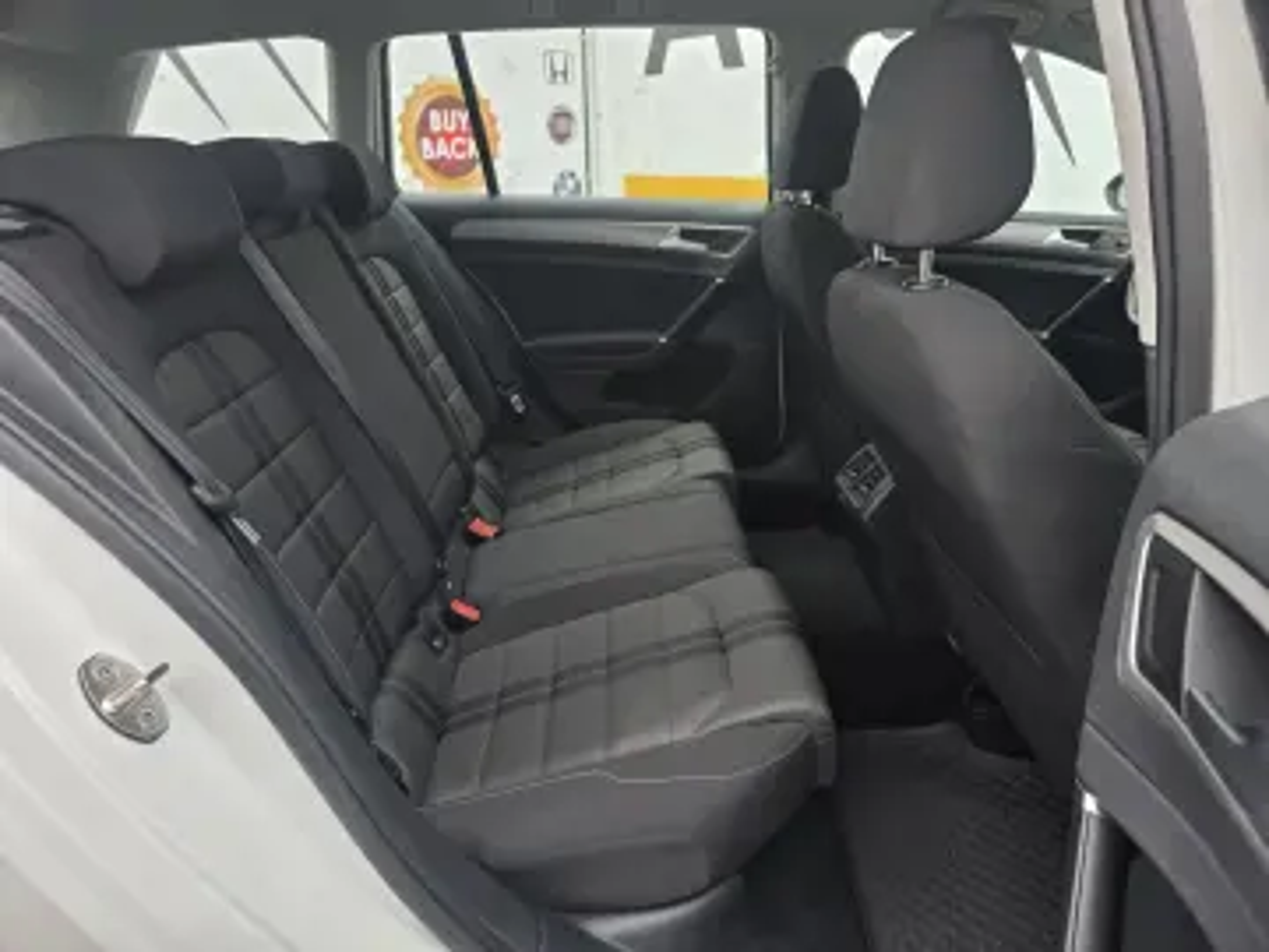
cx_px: 634
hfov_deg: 73.9
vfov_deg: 58.9
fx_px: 843
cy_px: 476
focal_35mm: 23
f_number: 1.7
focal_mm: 6.3
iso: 50
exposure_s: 1/180
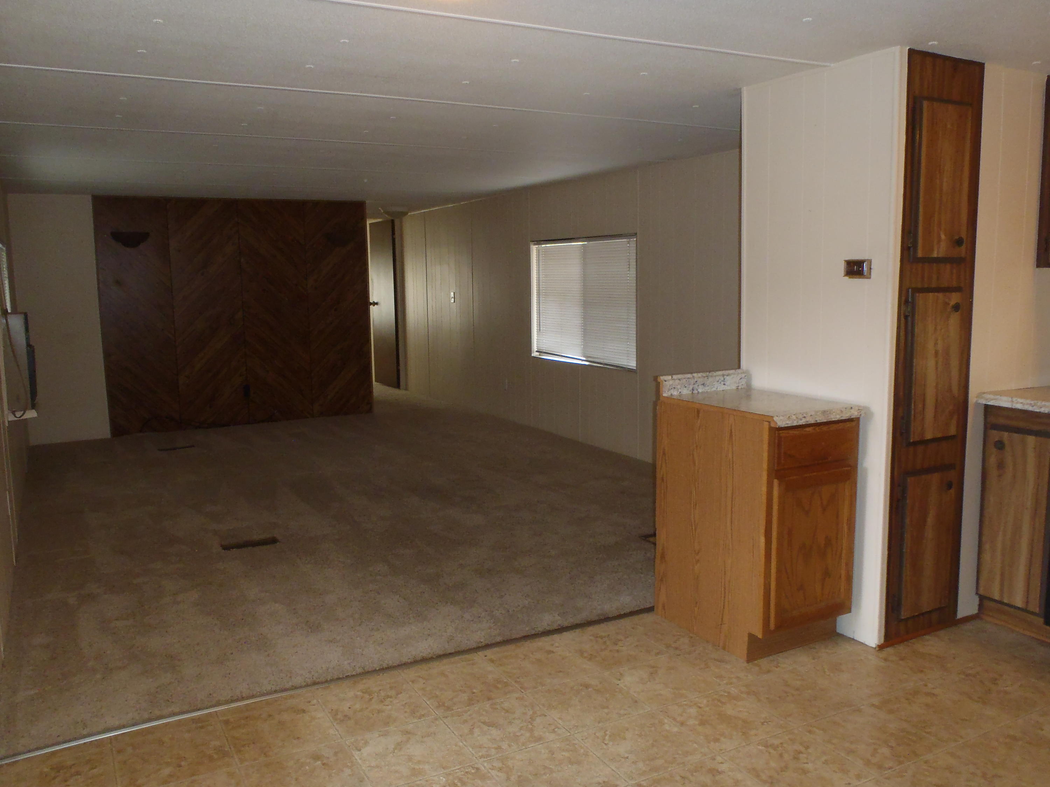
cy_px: 394
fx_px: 849
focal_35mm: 28
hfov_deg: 63.4
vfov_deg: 49.7
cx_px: 525
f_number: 3.9
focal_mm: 5
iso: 250
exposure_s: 1/30
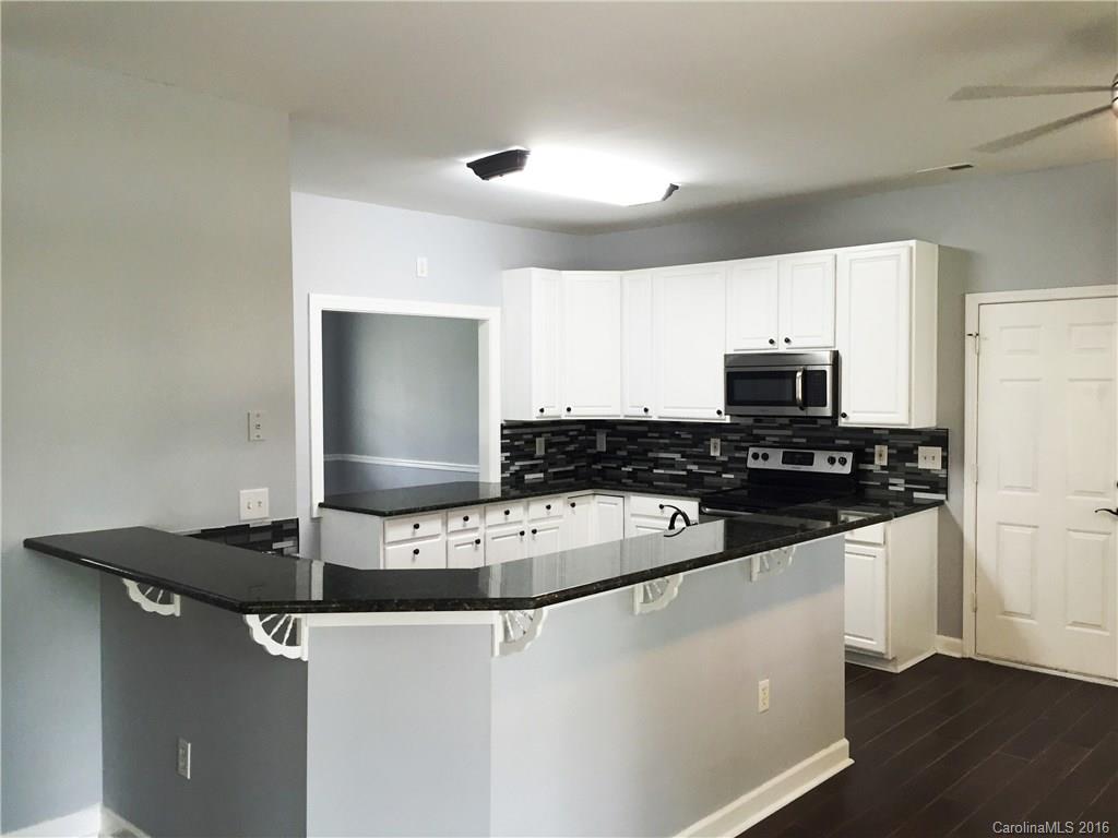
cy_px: 419
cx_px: 559
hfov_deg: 61.7
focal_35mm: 29
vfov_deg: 48.2
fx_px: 937
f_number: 2.2
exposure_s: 1/30
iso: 80
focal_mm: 4.15
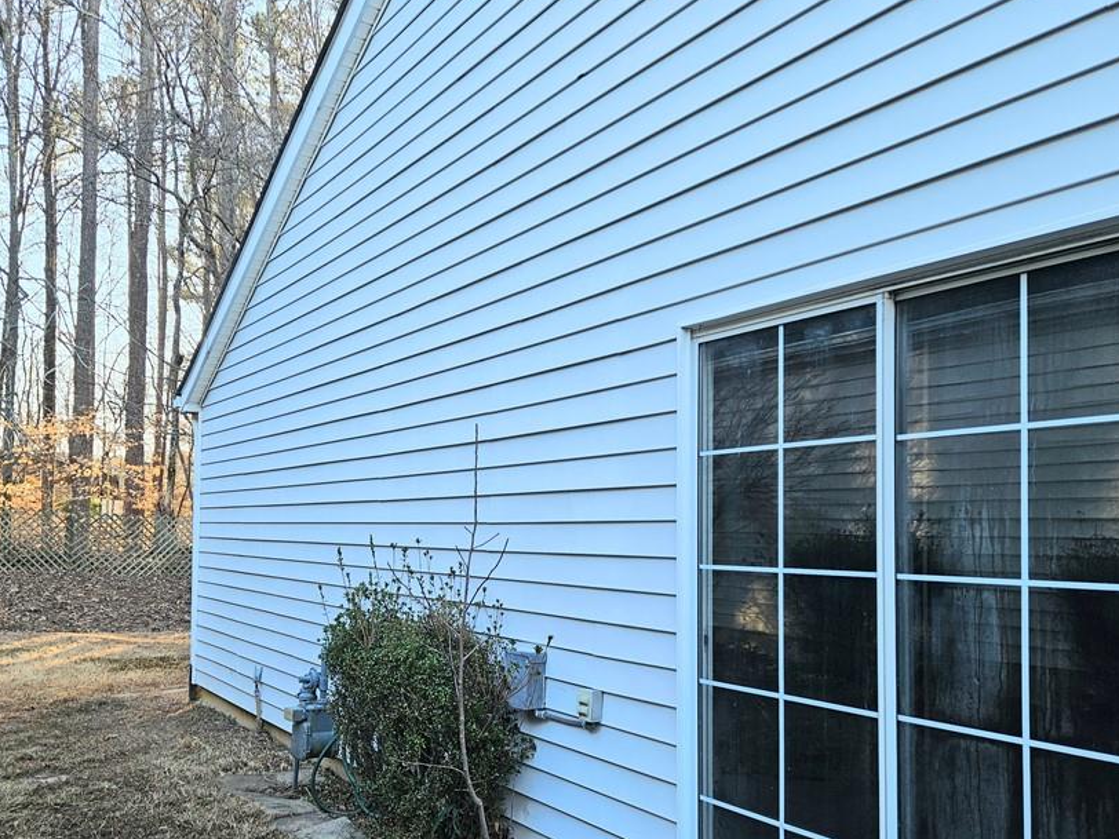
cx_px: 497
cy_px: 488
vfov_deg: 48.0
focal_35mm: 29
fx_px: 937
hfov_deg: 61.5
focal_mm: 5.4
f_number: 1.8
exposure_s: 1/208
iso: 50
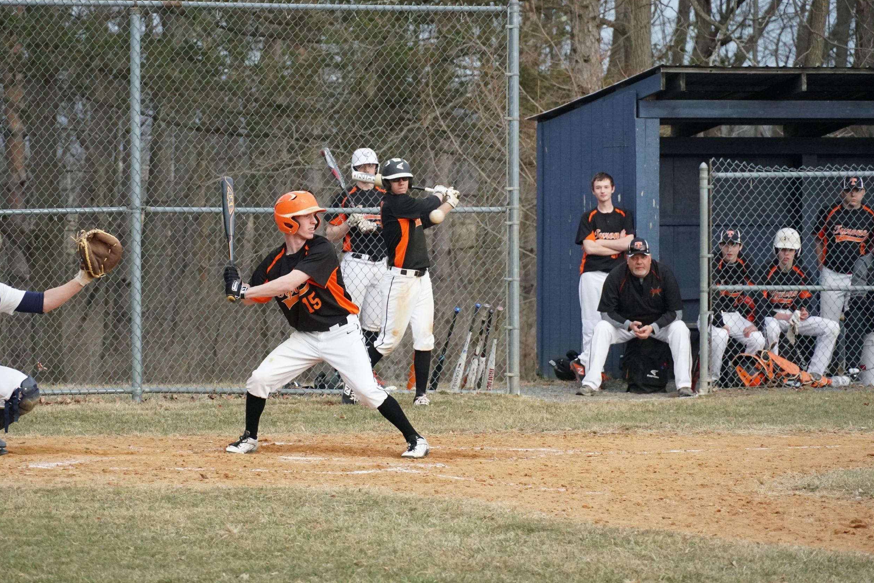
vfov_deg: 5.6
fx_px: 5914
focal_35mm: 244
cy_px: 251
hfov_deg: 8.5
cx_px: 371
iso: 2500
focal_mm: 135
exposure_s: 1/2000
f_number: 5.6
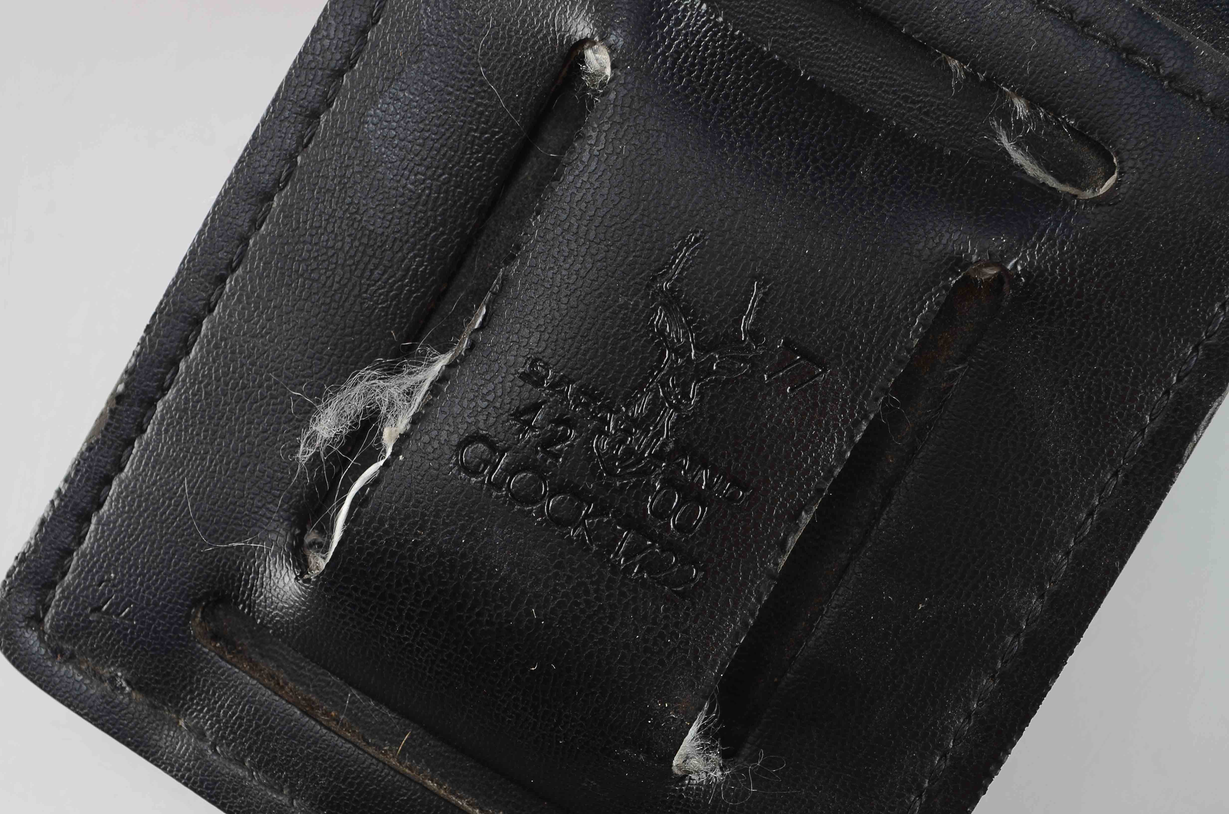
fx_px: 2248
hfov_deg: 30.6
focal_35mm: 66
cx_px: 614
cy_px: 407
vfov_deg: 20.5
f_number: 9
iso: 100
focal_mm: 44
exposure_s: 1/80
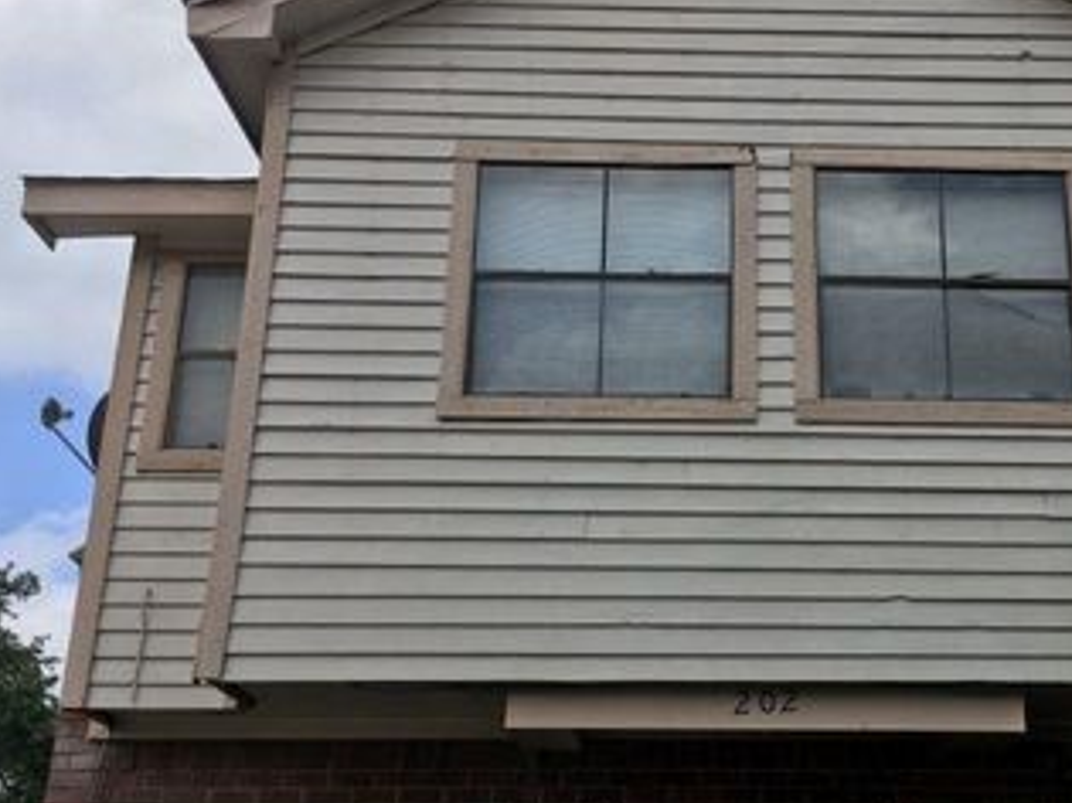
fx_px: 1424
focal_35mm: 46
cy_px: 509
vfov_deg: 31.3
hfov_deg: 40.4
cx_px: 769
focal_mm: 4.15
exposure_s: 1/1399
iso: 25
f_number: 2.2
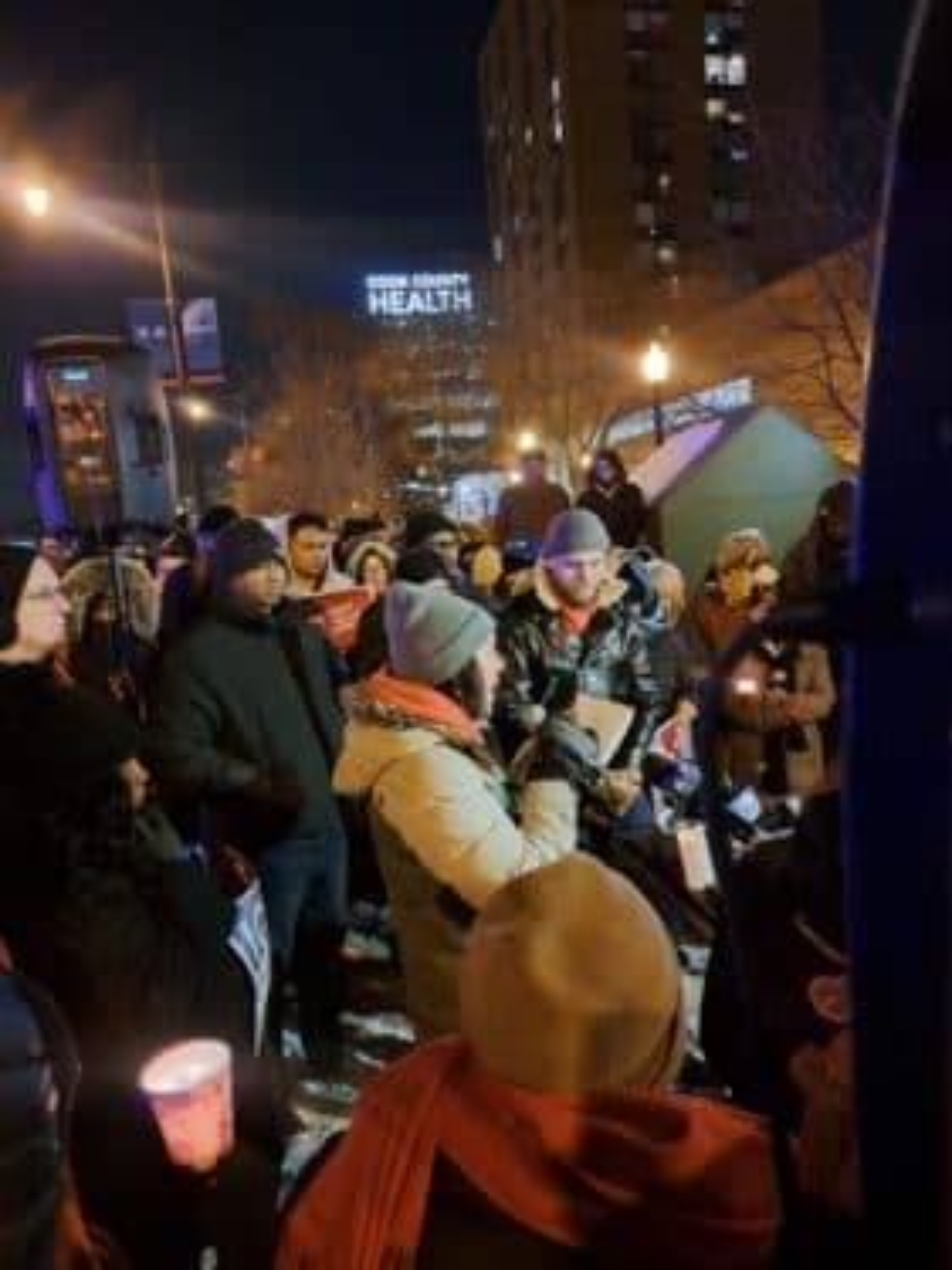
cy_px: 635
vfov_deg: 71.6
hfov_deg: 56.8
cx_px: 476
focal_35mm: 24
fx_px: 881
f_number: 1.8
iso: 1000
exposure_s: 1/20
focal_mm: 5.23
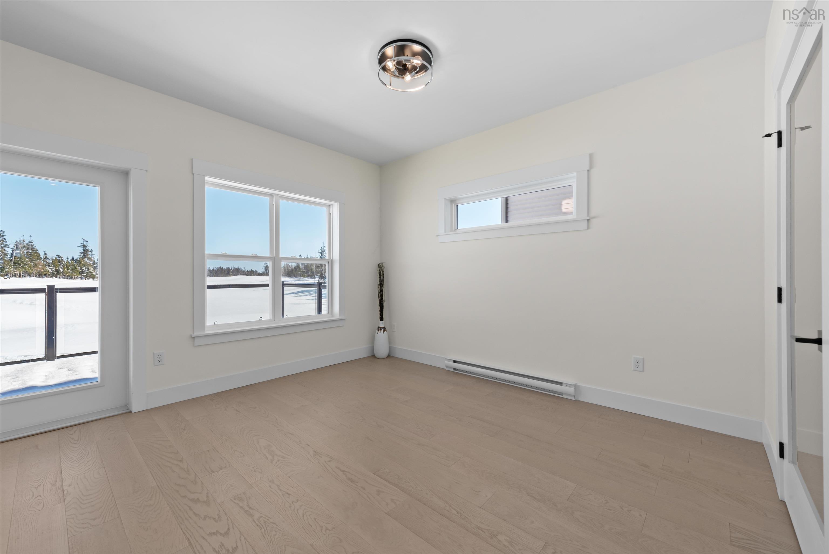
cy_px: 277
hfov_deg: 104.2
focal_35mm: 14
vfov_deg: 81.2
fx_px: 322
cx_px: 414
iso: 200
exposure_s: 1/25
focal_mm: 14
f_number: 11
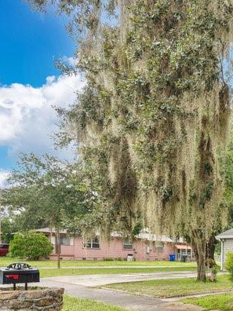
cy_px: 245
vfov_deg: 50.9
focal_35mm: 34
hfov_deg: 34.1
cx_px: 276
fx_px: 305
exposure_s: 1/100
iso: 100
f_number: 4.5
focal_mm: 14
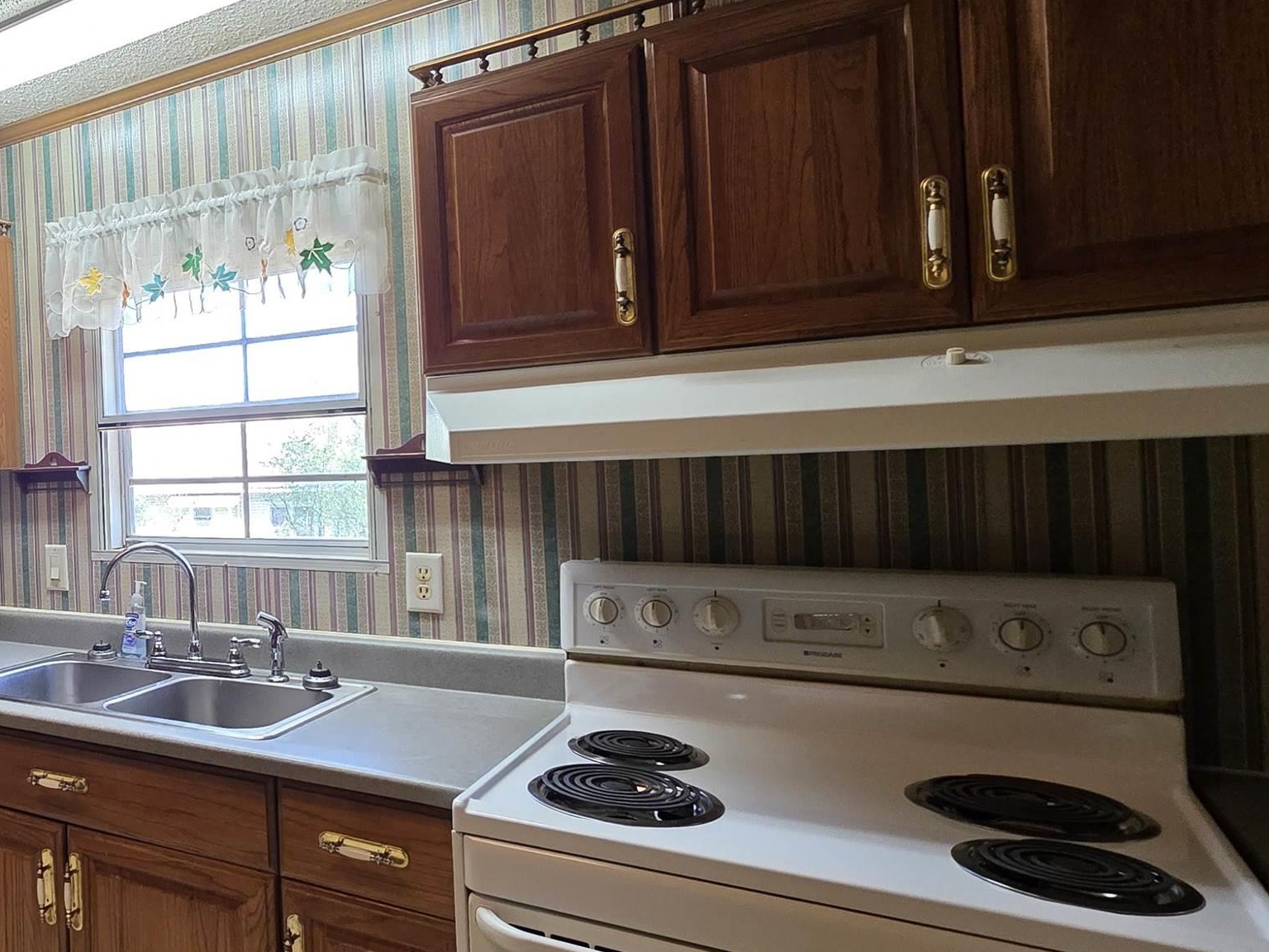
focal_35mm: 26
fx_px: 953
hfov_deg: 56.7
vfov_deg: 53.1
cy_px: 468
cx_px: 97
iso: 250
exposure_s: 1/120
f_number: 1.9
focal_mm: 2.2
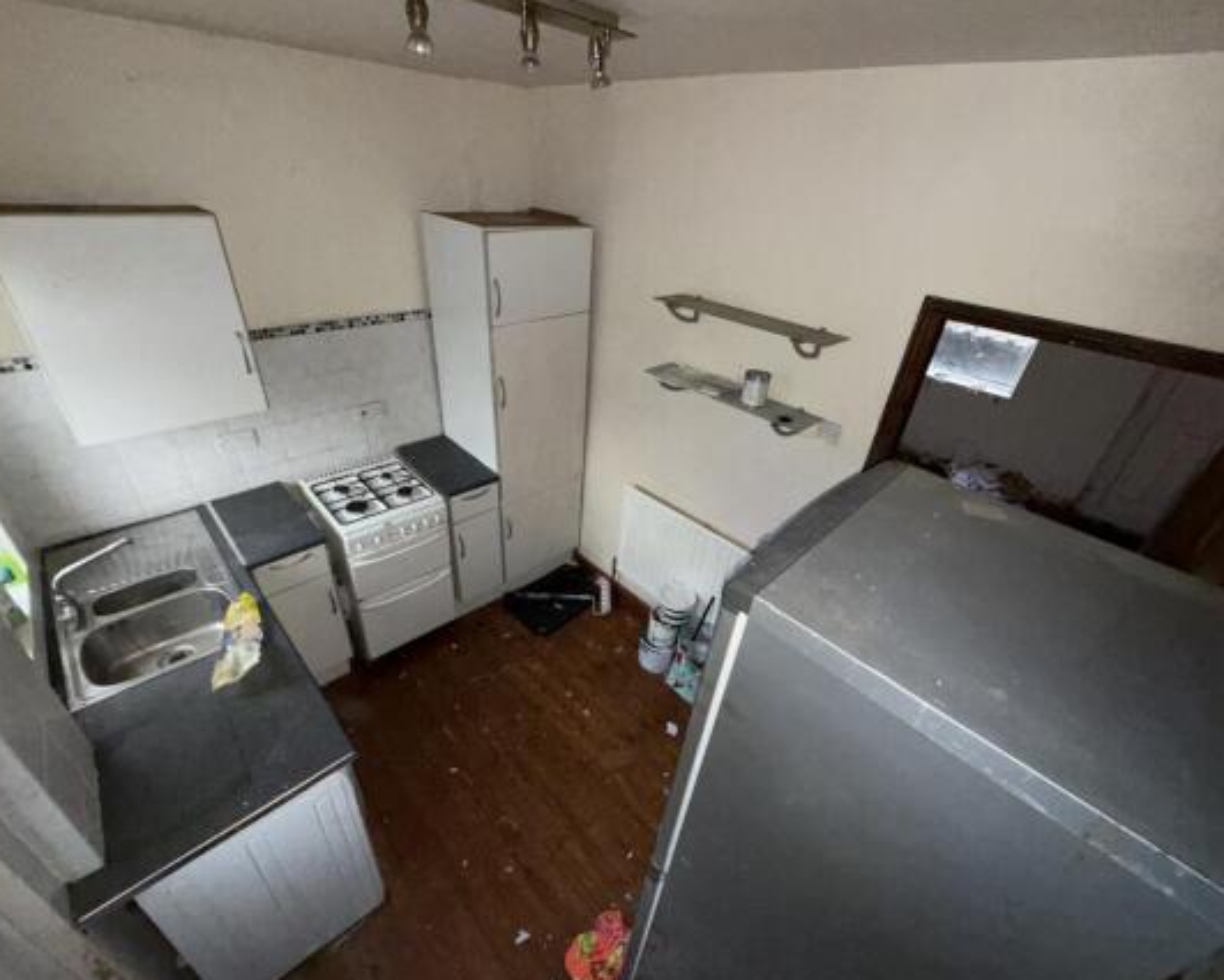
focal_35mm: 15
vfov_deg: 84.1
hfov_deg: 96.8
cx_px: 610
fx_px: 543
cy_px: 497
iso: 320
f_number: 2.2
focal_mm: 2.22
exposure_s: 1/60
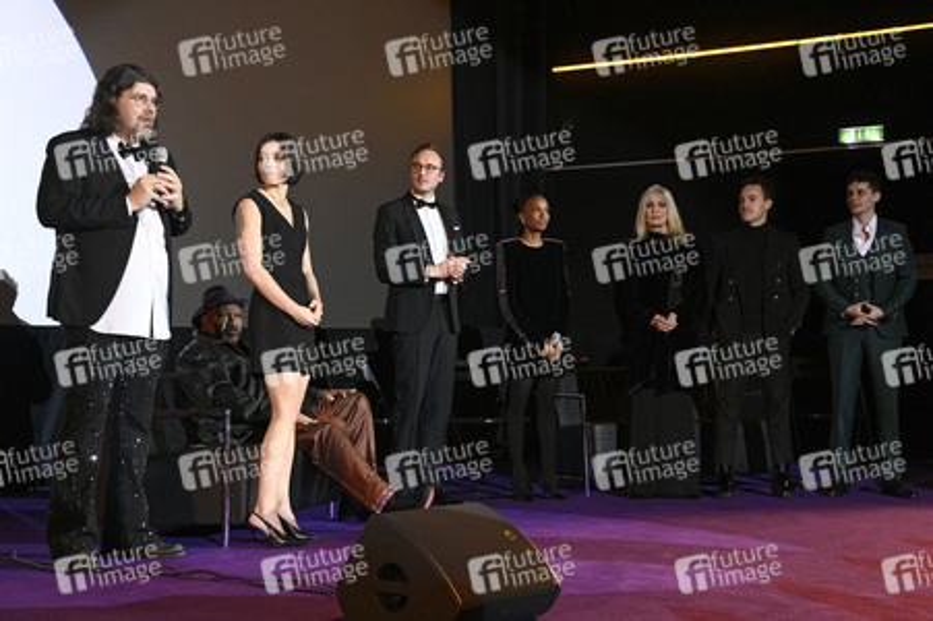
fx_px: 1606
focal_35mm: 62
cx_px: 466
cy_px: 310
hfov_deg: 32.4
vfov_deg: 21.9
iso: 10000
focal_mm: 62
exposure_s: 1/160
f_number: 5.6
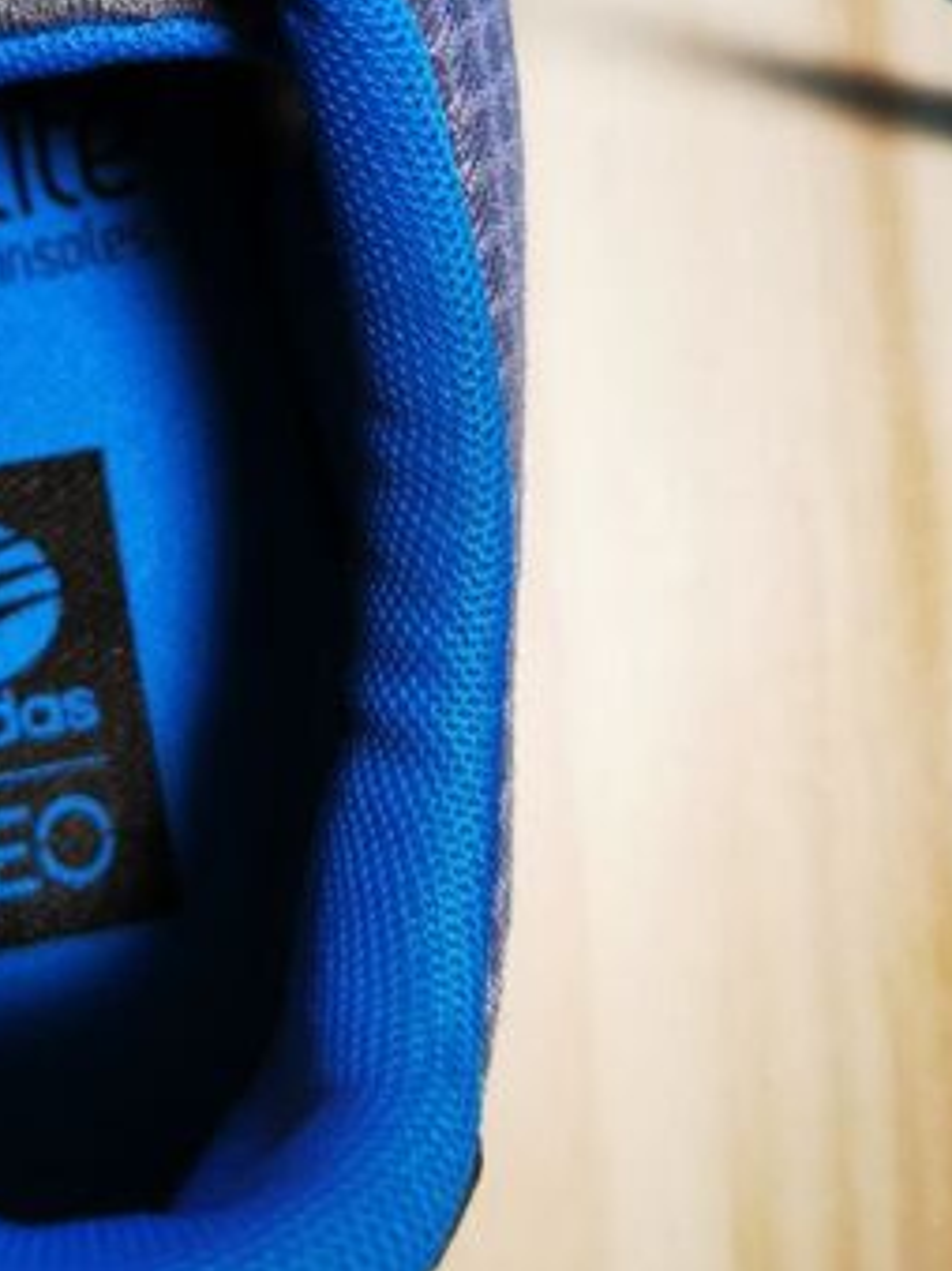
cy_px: 409
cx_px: 214
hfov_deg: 28.0
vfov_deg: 37.0
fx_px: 1871
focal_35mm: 51
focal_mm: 5.58
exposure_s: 1/50
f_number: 1.8
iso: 250
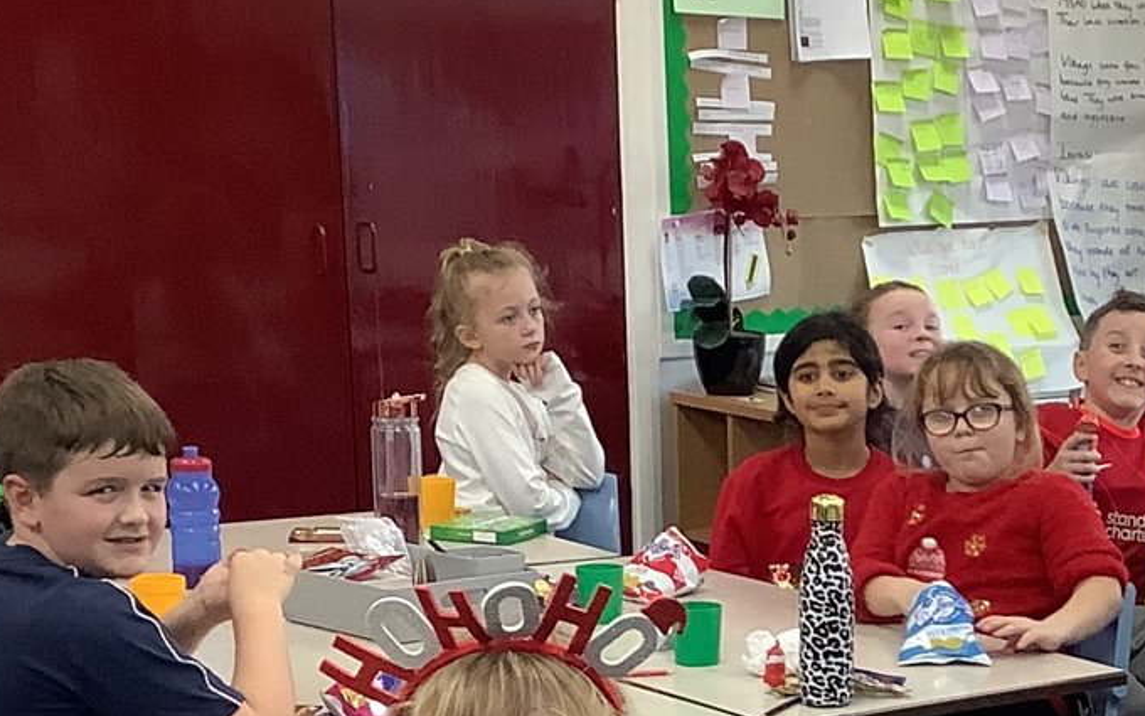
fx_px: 3089
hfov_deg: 20.2
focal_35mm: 99
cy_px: 802
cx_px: 1216
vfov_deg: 13.0
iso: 100
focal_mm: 3.3
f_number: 2.4
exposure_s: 1/50
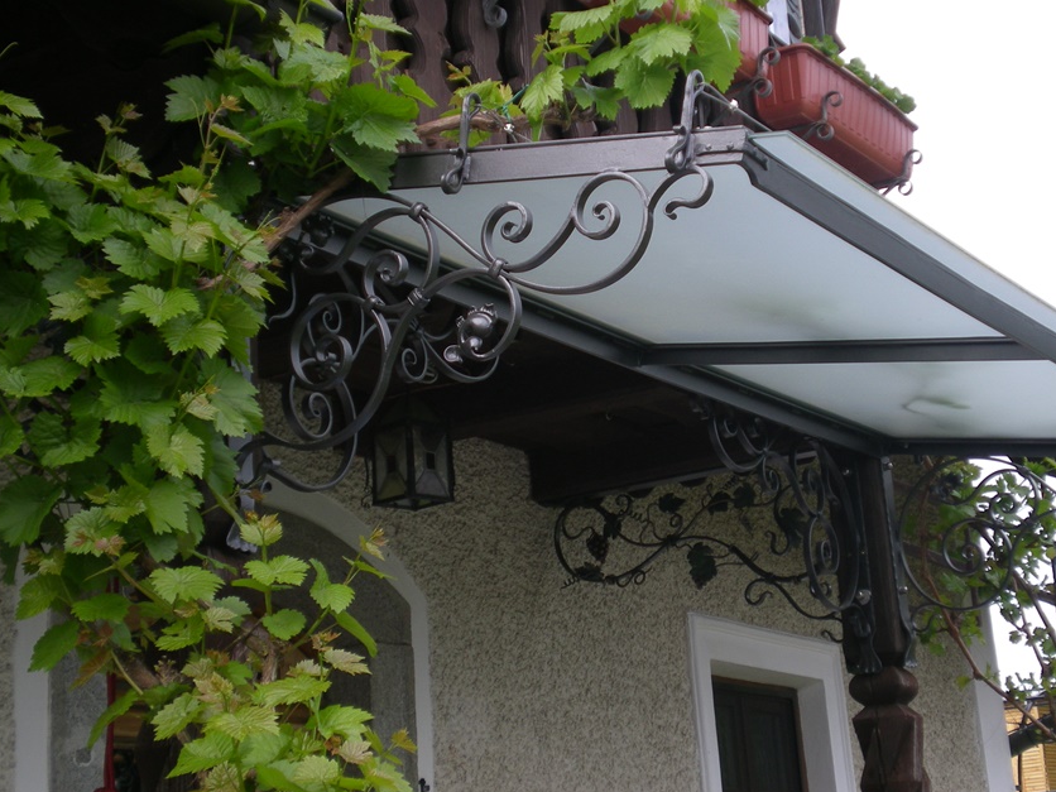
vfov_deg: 21.9
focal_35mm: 67
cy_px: 363
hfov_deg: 28.9
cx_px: 591
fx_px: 2044
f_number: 3.9
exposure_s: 1/73.3
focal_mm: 9.3
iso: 50
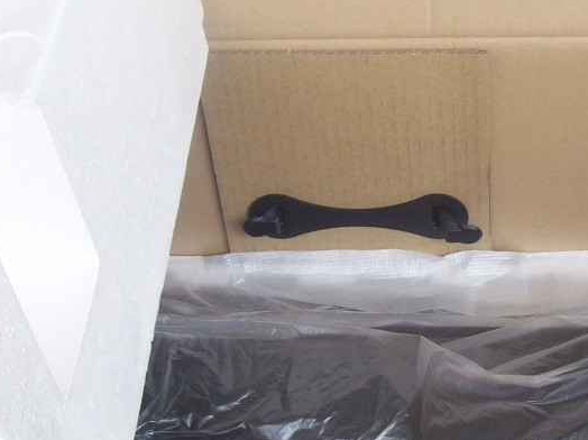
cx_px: 424
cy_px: 285
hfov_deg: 22.1
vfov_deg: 16.7
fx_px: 1493
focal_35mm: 88
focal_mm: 6
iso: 80
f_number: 2.7
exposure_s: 1/82.2
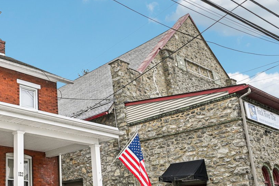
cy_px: 142
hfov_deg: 41.4
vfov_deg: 32.7
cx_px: -7
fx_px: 310
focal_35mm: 40
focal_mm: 16
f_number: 8
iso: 400
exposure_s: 1/400
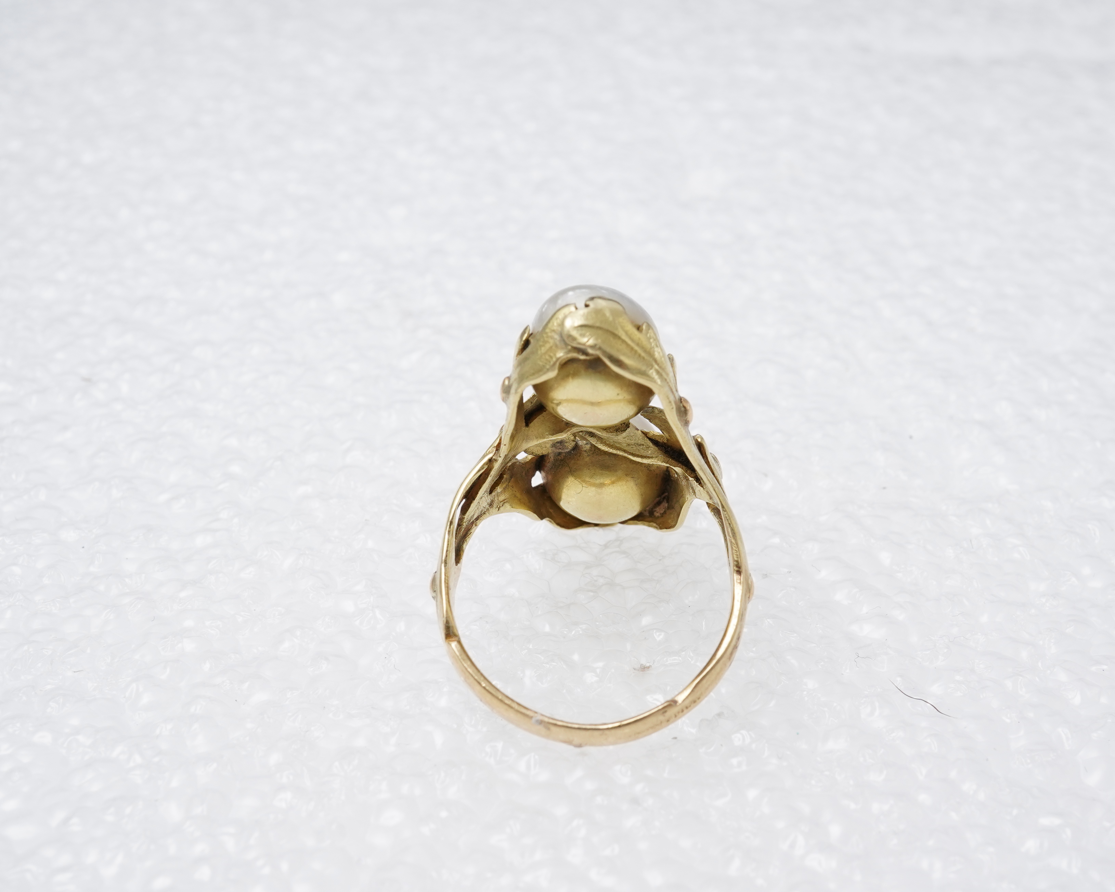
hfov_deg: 36.6
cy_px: 448
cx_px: 612
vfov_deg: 29.7
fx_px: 1683
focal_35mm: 51
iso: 500
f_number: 22
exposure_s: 1/125
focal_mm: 30
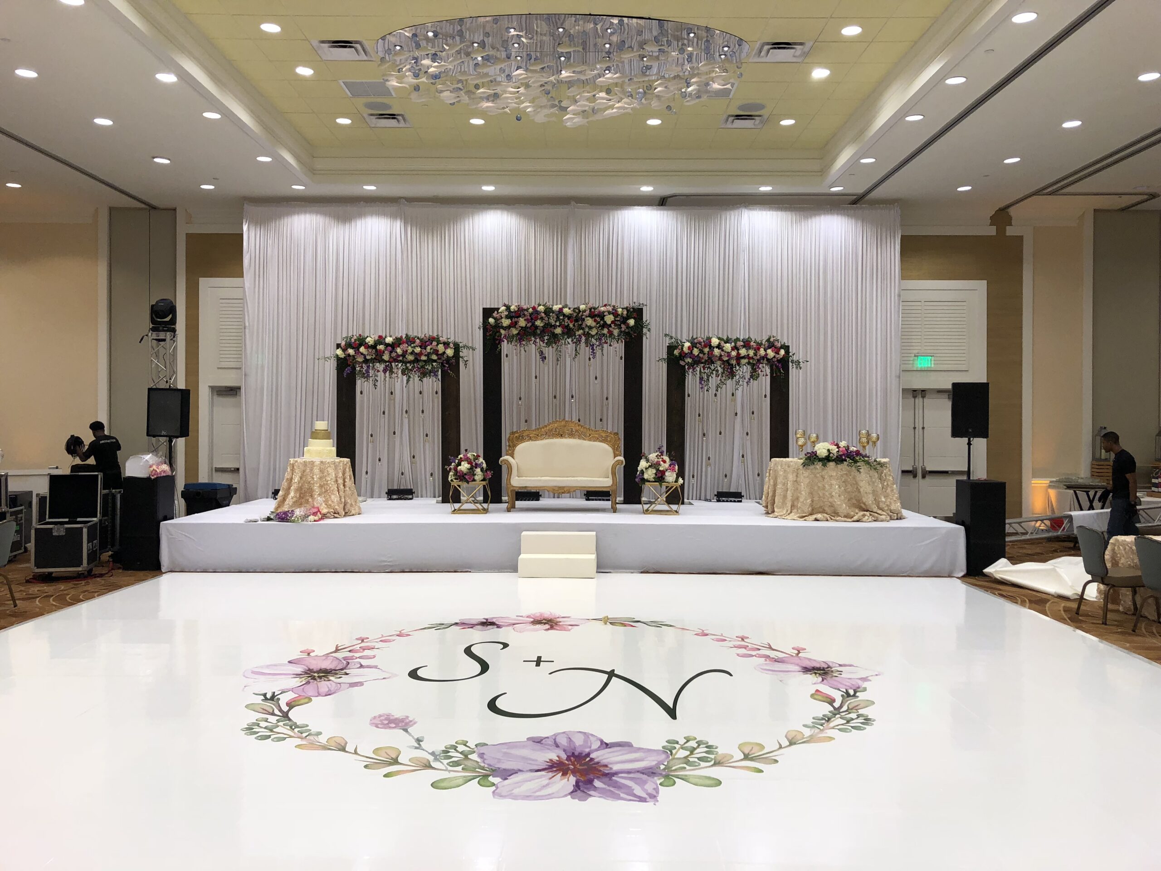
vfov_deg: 49.7
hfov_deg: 63.4
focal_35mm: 28
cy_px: 436
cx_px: 580
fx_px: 939
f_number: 1.8
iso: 64
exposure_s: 1/120
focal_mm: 4
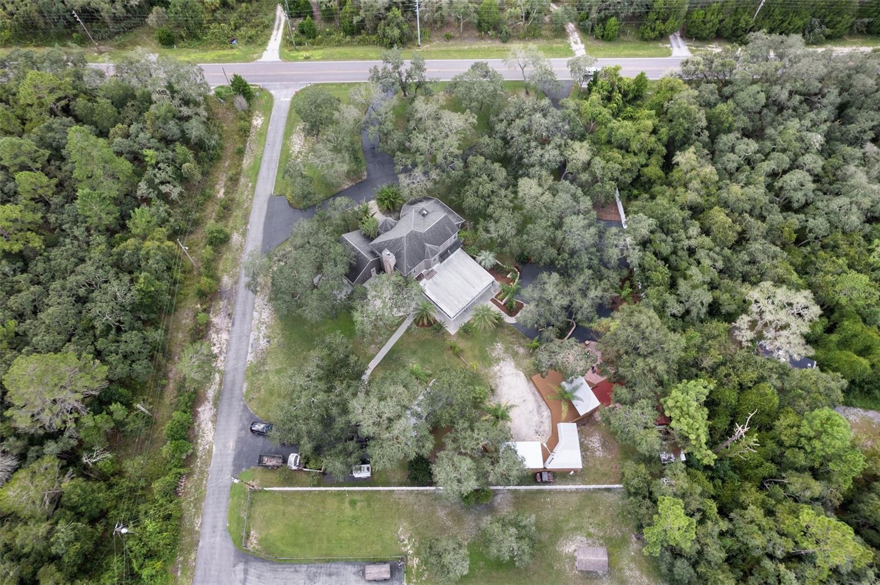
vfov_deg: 57.2
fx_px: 537
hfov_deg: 78.6
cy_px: 292
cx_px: 440
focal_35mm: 22
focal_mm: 8.38
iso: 100
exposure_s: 1/400
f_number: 2.8
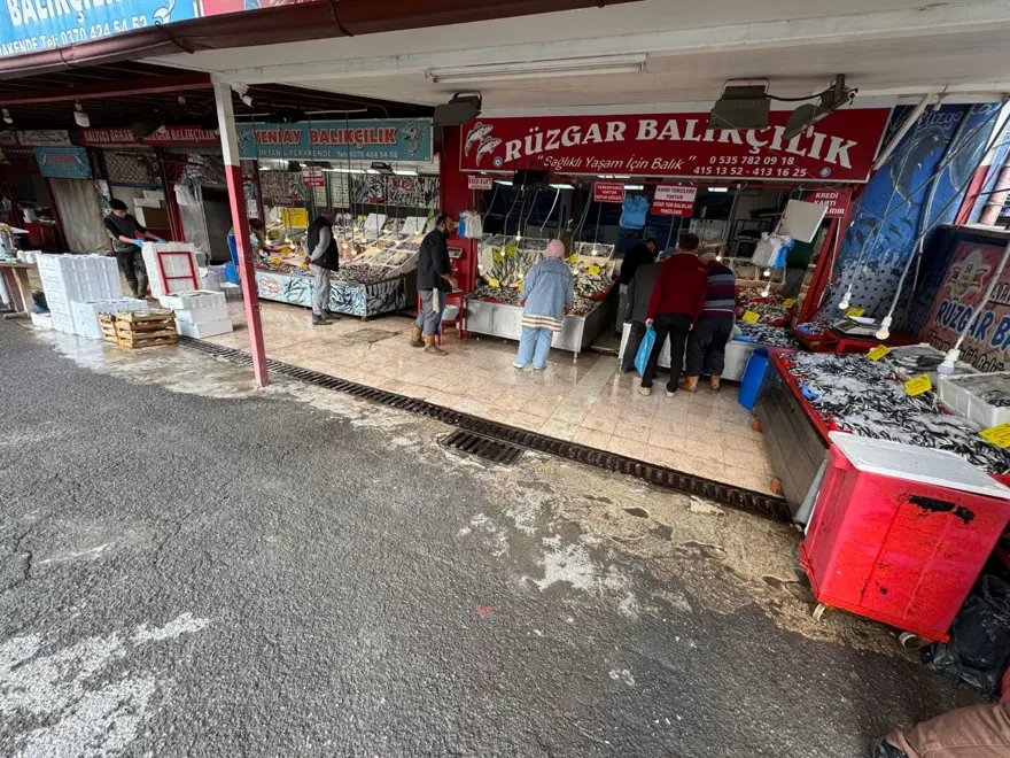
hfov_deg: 102.1
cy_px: 379
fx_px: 408
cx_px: 505
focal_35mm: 14
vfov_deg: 85.7
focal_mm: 2.22
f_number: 2.2
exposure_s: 1/302
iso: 40
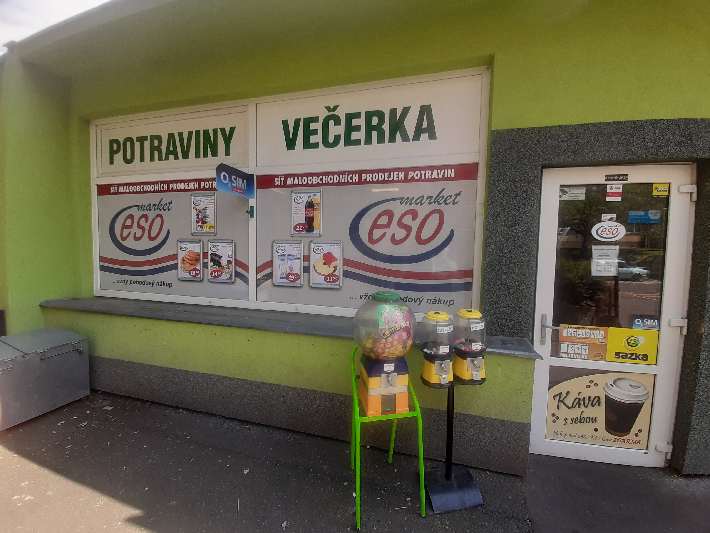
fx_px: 267
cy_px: 266
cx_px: 355
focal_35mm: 13
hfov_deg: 106.2
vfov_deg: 89.9
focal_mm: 1.42
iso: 40
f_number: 2.2
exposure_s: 1/258
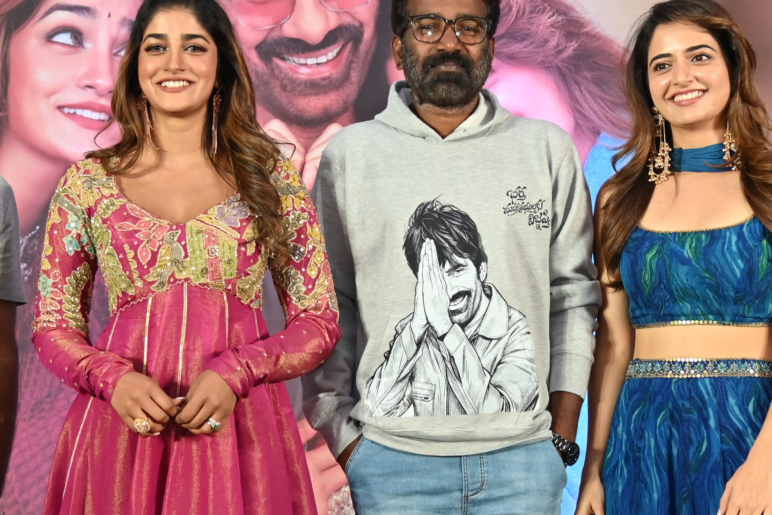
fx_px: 1930
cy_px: 287
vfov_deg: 15.2
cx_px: 294
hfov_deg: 22.6
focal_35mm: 90
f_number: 4.5
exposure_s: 1/125
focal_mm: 38
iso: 640
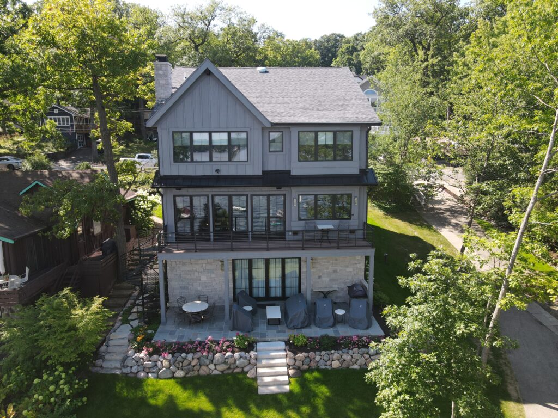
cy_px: 209
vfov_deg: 56.8
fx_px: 387
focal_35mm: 24
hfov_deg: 71.6
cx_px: 279
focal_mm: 4.5
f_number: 2.8
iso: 100
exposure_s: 1/180
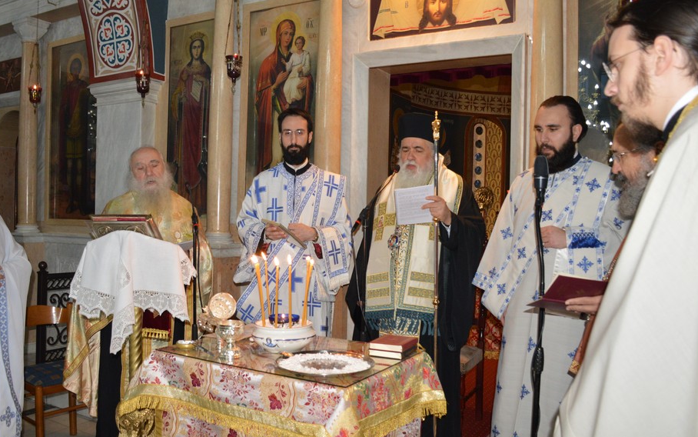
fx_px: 590
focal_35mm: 31
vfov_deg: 40.6
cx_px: 313
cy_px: 237
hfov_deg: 61.1
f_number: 3.5
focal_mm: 18
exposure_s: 1/60
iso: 900
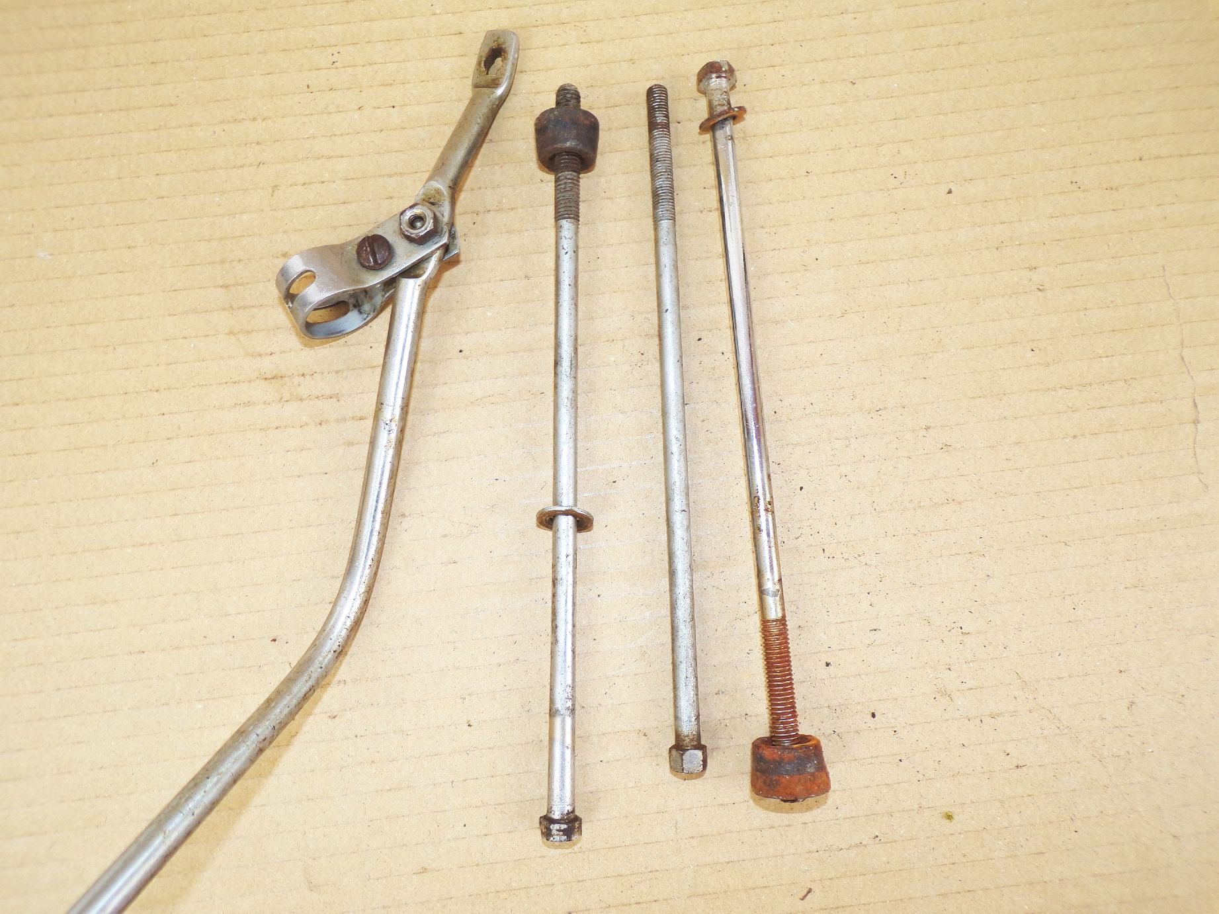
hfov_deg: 71.6
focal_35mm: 24
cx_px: 610
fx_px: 845
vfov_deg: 56.8
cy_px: 457
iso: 80
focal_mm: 4.3
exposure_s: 1/34
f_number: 3
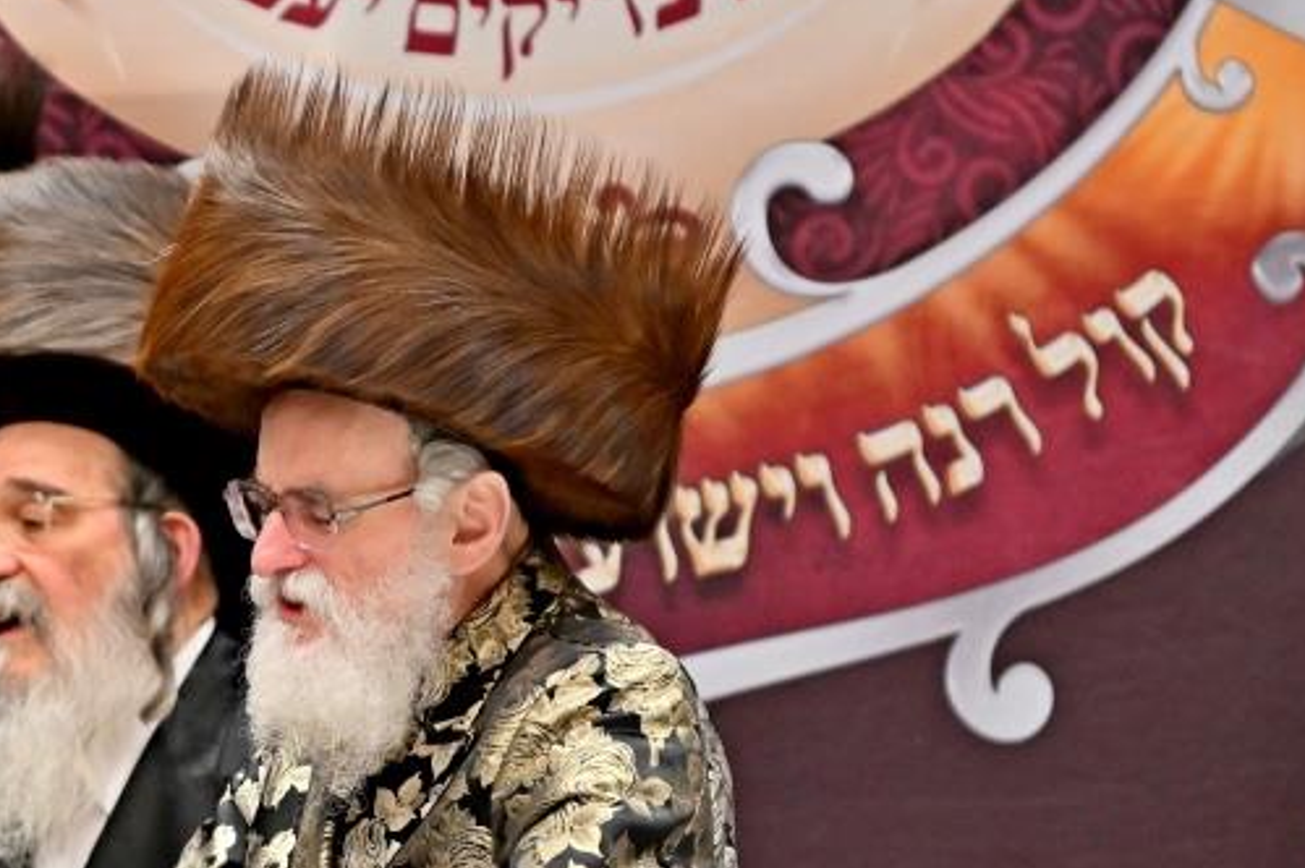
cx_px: 31
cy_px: 609
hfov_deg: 3.3
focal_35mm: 616
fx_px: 22314
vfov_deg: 2.2
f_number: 2.8
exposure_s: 1/800
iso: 640
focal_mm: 200
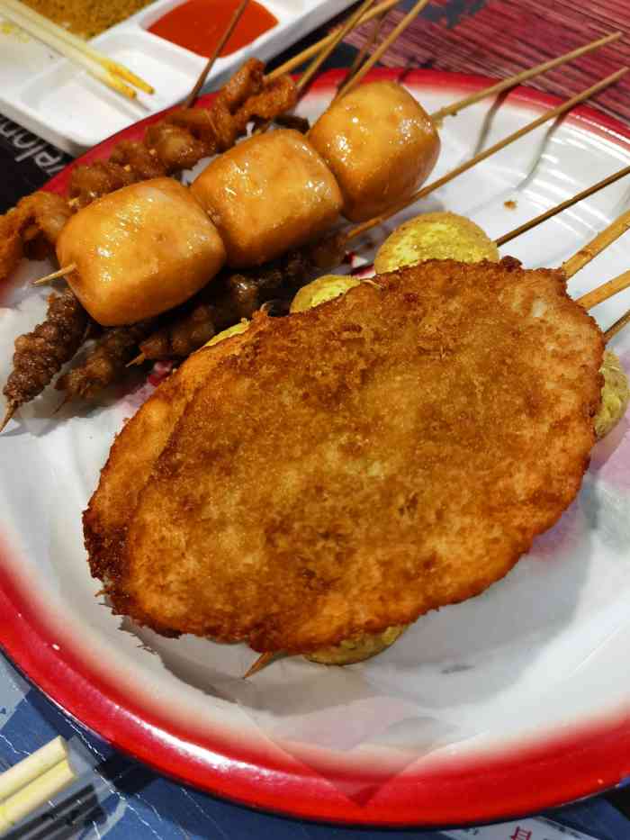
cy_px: 420
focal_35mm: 27
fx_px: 655
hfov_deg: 51.4
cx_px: 315
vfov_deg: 65.3
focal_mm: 6.71
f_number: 1.9
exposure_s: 1/50
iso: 250
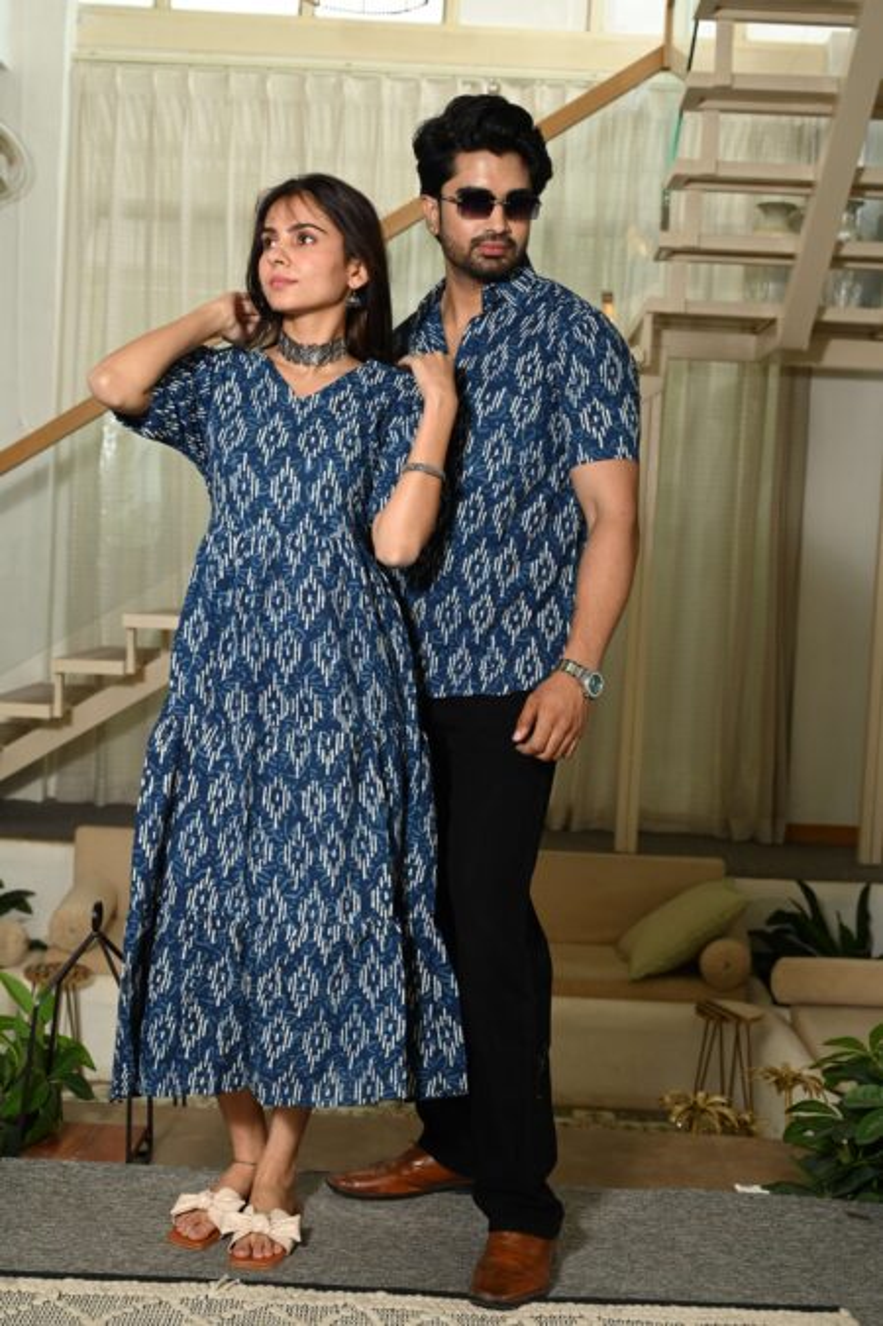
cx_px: 442
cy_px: 663
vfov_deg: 44.5
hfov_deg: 30.5
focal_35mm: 44
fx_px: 1620
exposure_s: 1/160
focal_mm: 44
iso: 400
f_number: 5
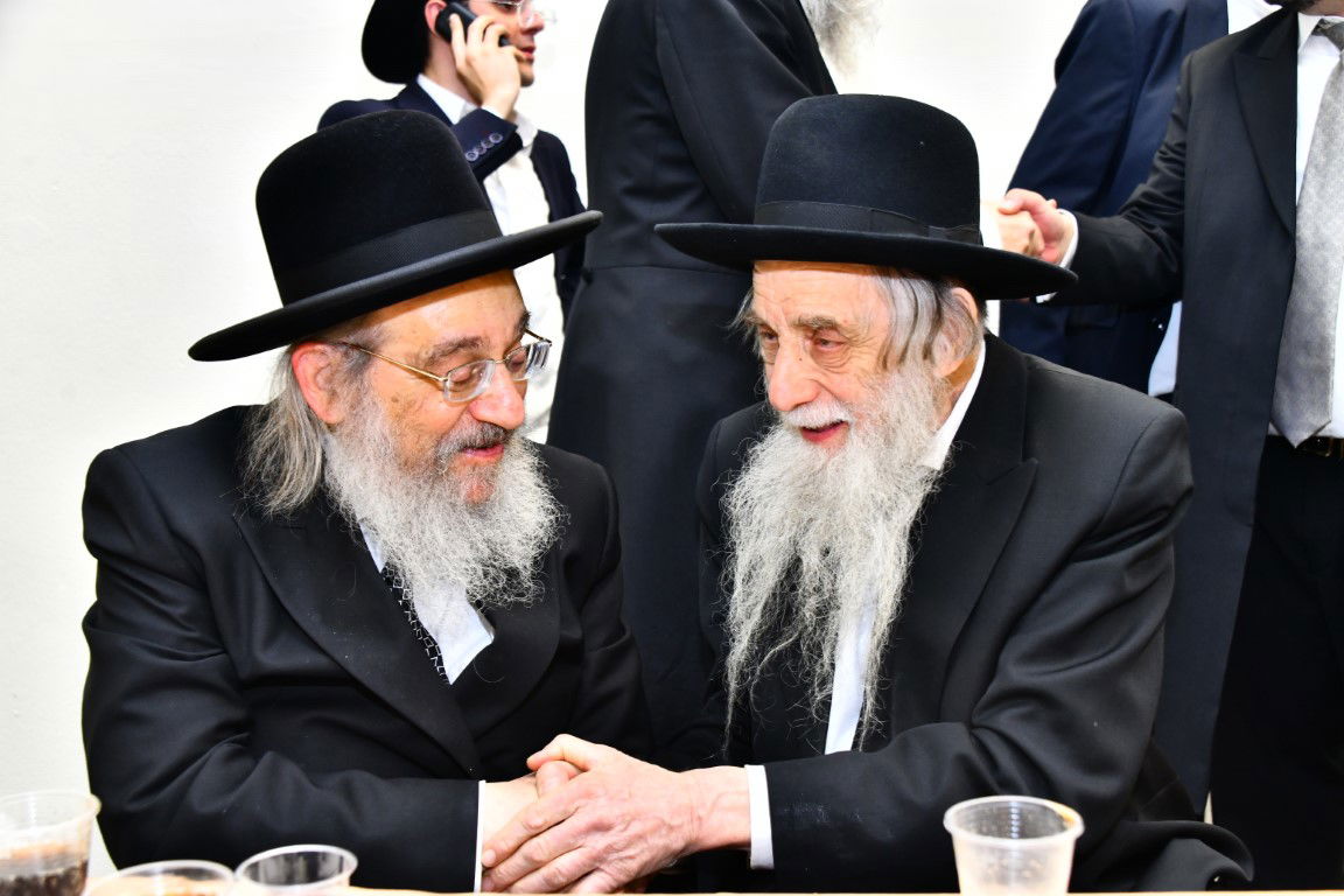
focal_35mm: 42
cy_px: 448
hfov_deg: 46.4
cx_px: 672
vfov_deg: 31.9
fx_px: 1568
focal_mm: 42
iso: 1250
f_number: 5.6
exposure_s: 1/100
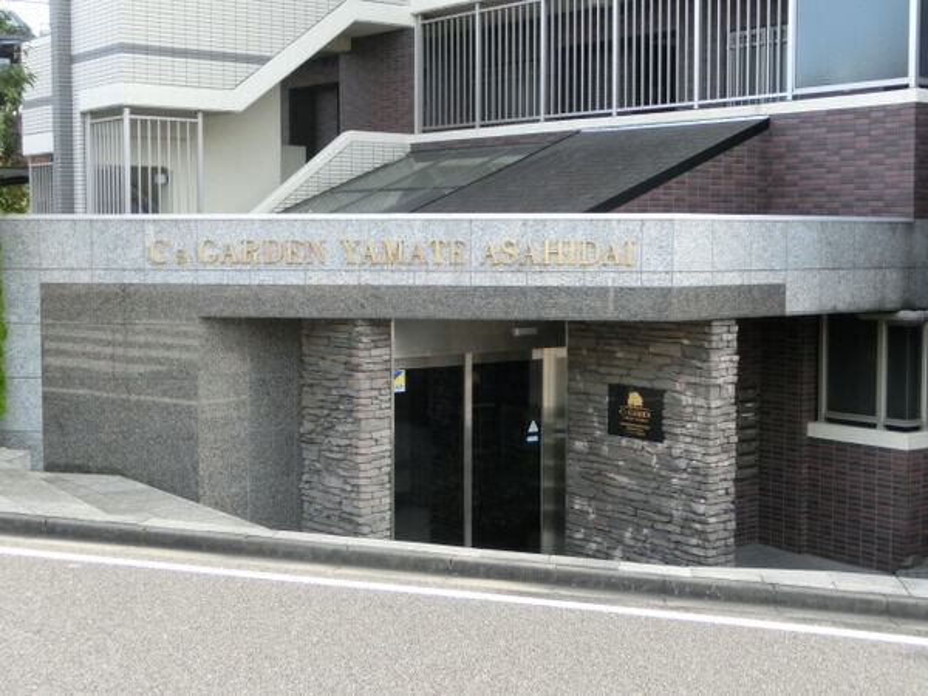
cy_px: 348
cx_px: 464
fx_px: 1394
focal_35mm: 52
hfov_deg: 36.8
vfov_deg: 28.0
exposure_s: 1/125
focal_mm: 9.16
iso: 125
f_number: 4.3
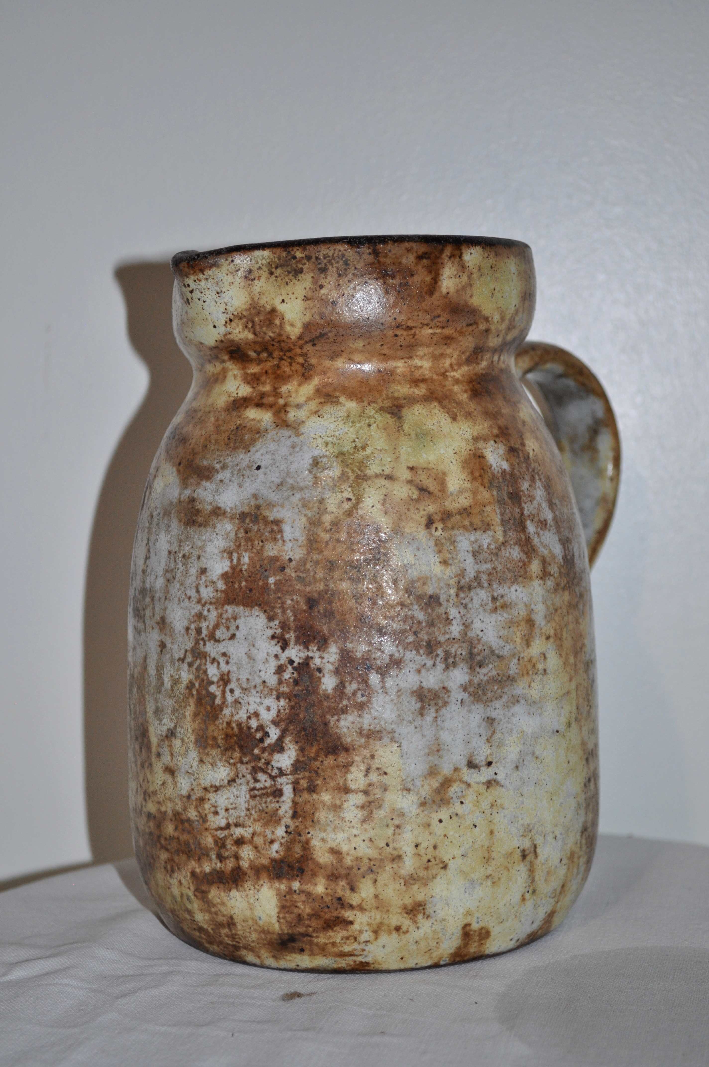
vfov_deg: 31.9
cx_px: 354
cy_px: 534
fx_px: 1866
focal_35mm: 63
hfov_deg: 21.5
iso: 640
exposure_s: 1/60
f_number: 5.3
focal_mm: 42
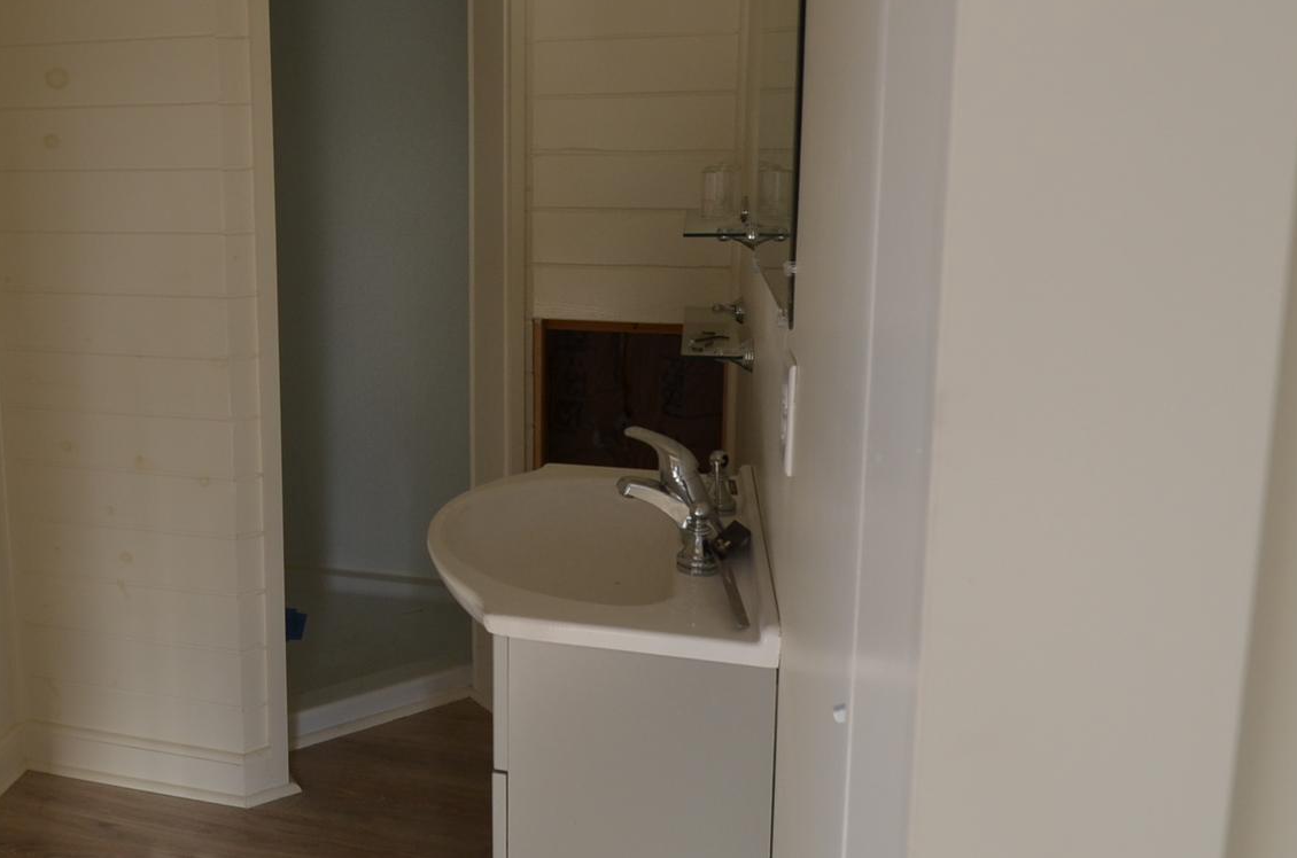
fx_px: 1075
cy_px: 290
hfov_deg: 58.8
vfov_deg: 43.0
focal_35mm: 30
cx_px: 319
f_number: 5.6
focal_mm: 11
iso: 360
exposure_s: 1/125
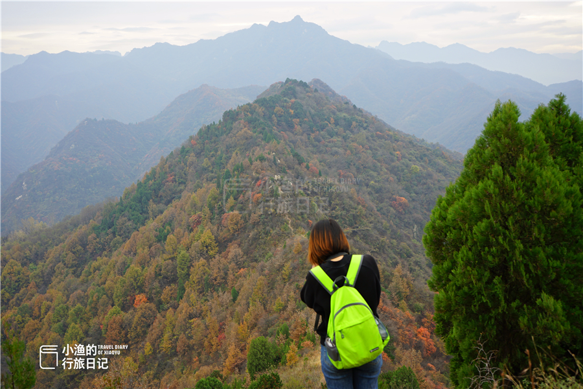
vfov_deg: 35.9
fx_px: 599
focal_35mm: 37
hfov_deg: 51.9
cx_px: 292
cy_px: 194
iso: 100
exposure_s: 1/60
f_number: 6.3
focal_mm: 37
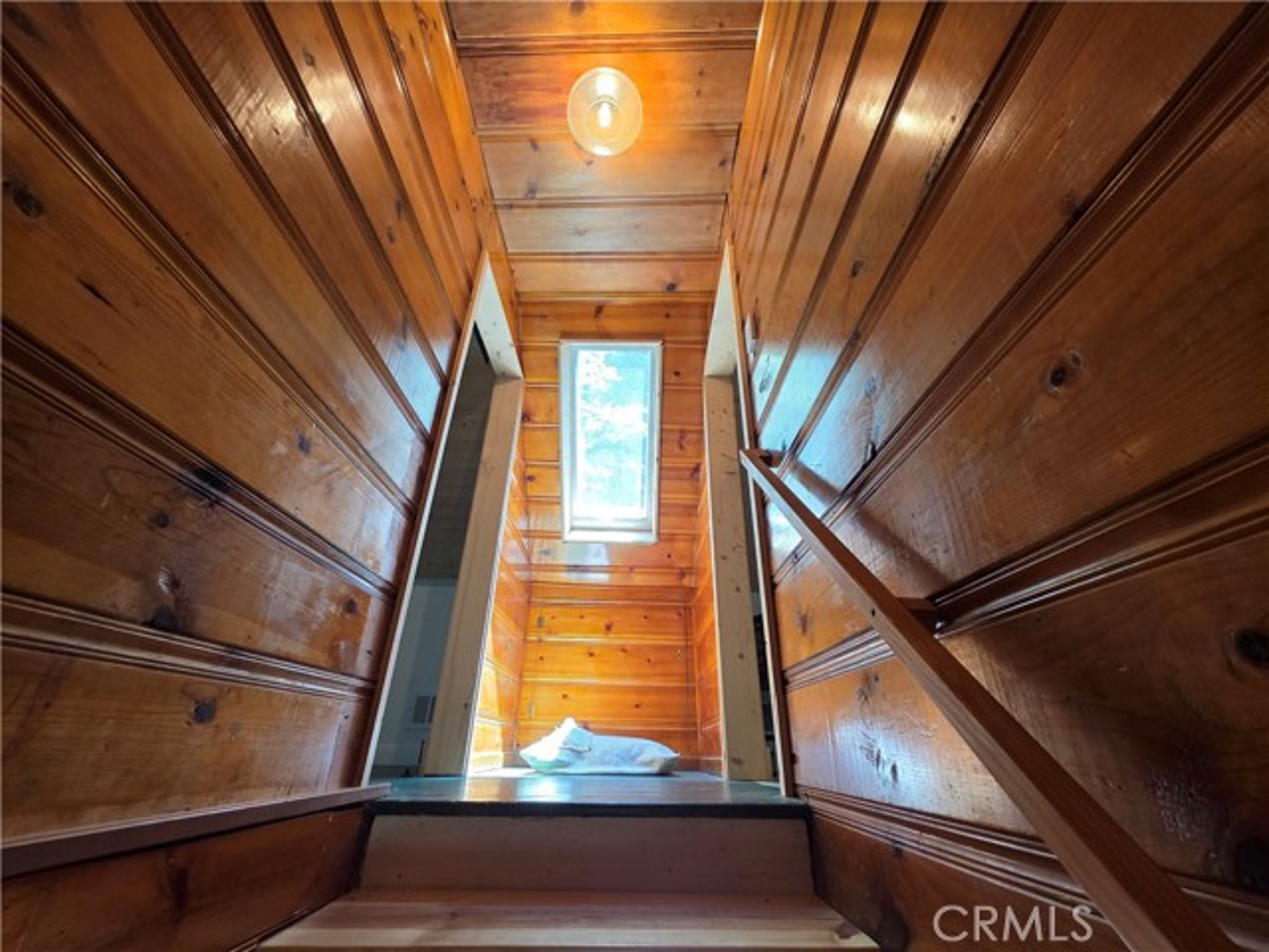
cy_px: 476
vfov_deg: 89.9
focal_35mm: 13
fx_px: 477
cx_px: 634
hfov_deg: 106.2
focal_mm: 2.2
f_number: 1.9
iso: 250
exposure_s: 1/60
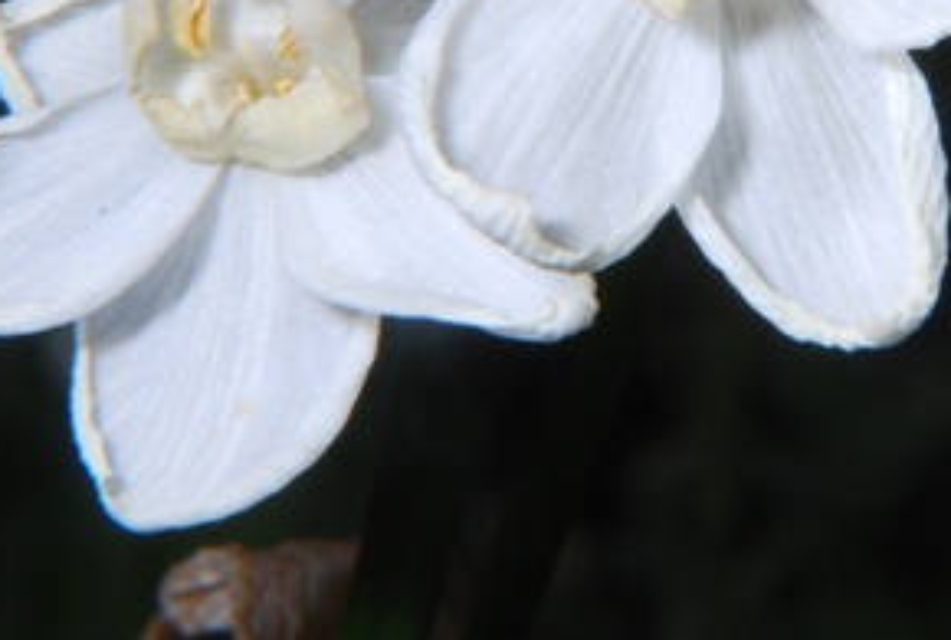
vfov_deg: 3.5
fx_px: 10514
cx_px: 715
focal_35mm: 397
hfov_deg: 5.2
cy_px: -62
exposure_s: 1/160
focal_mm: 120
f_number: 32
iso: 100
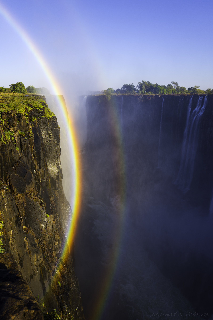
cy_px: 160
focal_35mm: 28
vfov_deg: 65.5
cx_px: 106
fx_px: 248
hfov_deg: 46.4
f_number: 5
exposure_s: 1/400
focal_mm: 28
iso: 100
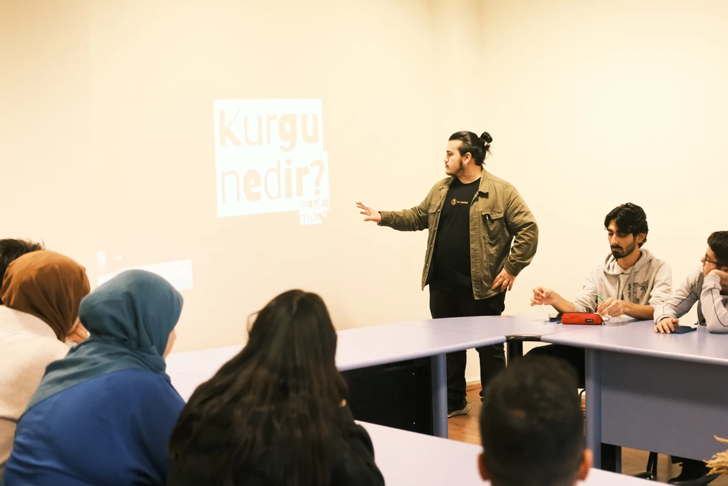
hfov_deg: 32.8
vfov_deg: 22.3
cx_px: 405
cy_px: 221
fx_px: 1234
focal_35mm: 61
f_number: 2.5
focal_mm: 35
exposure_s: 1/160
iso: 3200
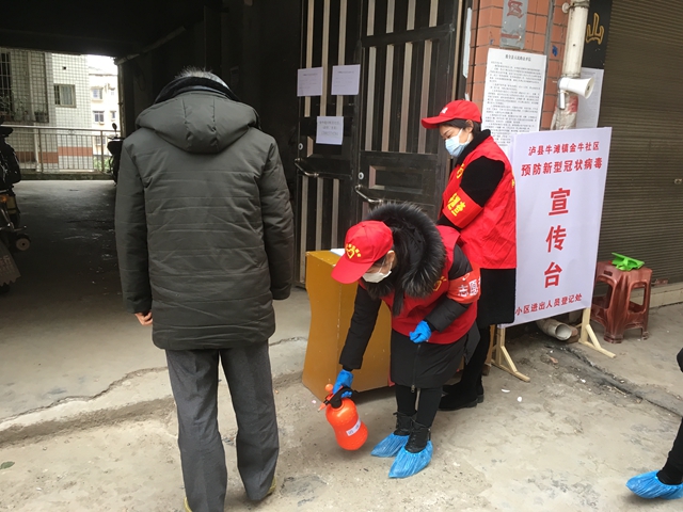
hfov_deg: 61.7
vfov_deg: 48.2
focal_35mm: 29
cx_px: 342
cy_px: 256
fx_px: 572
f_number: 2.2
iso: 32
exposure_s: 1/33
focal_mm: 4.15
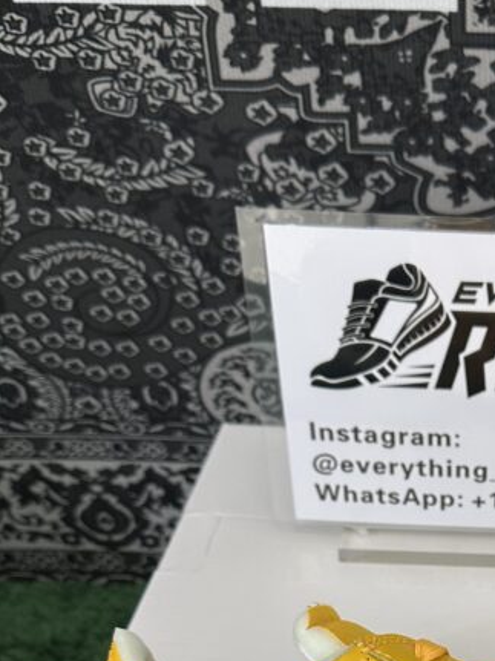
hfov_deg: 24.5
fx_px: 1087
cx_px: 489
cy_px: 606
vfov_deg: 32.0
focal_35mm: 57
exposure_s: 1/50
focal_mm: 6.86
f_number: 1.78
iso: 200
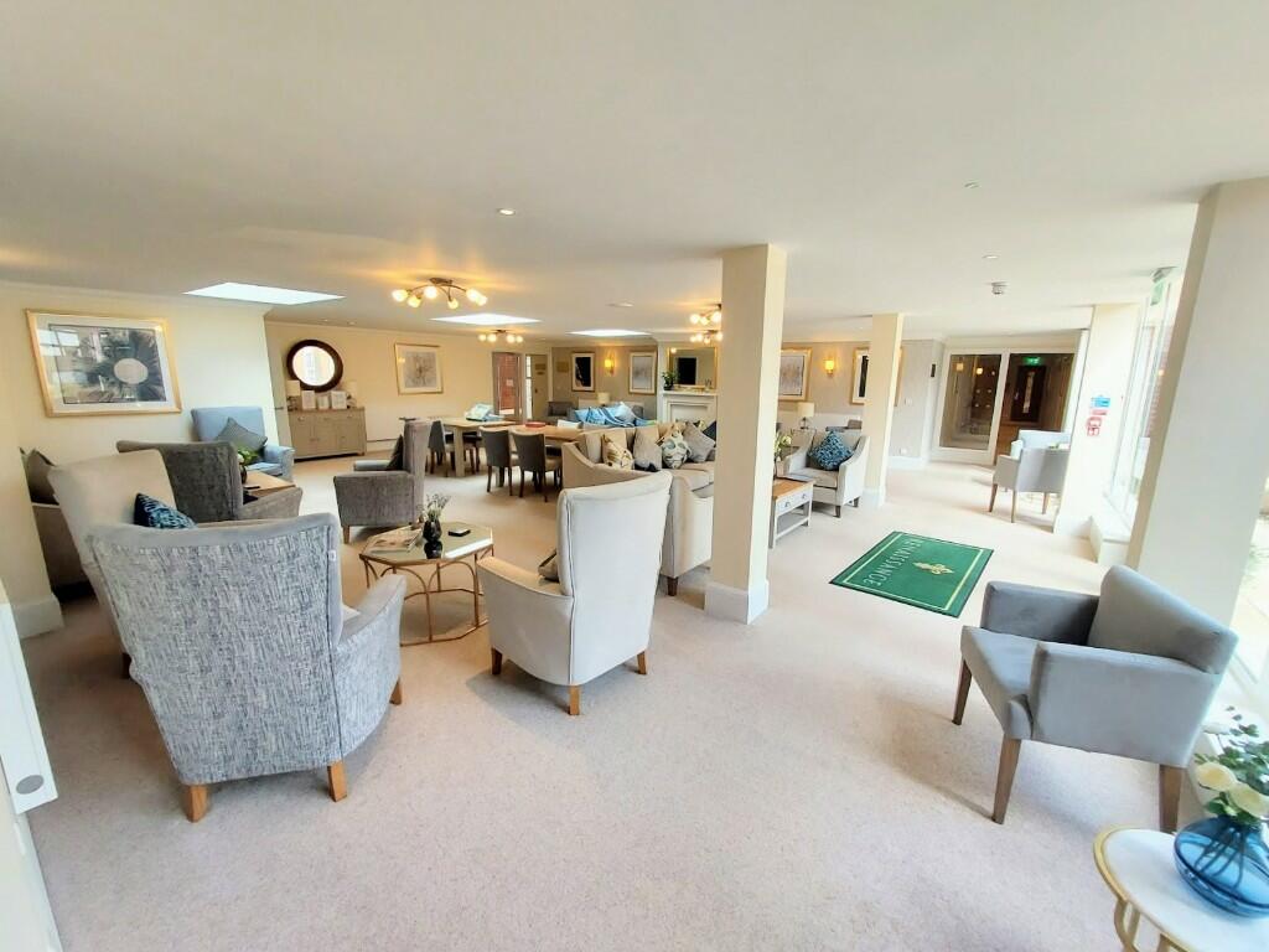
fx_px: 477
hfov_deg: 106.2
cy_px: 476
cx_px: 634
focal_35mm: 13
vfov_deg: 89.9
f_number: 2.2
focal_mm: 1.42
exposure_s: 1/100
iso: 50
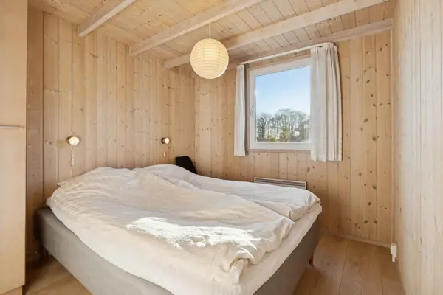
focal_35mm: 17
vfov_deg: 69.7
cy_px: 148
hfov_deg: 92.4
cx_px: 222
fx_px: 212
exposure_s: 1/50
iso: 320
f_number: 7.1
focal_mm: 11.5
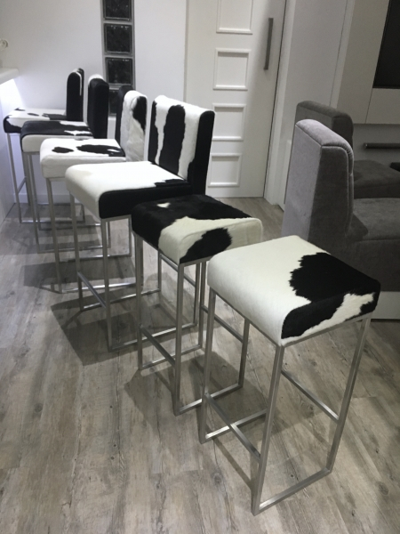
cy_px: 267
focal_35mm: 29
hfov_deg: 48.2
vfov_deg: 61.7
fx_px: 447
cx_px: 200
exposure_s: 1/33
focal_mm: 4.15
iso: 160
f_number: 2.2
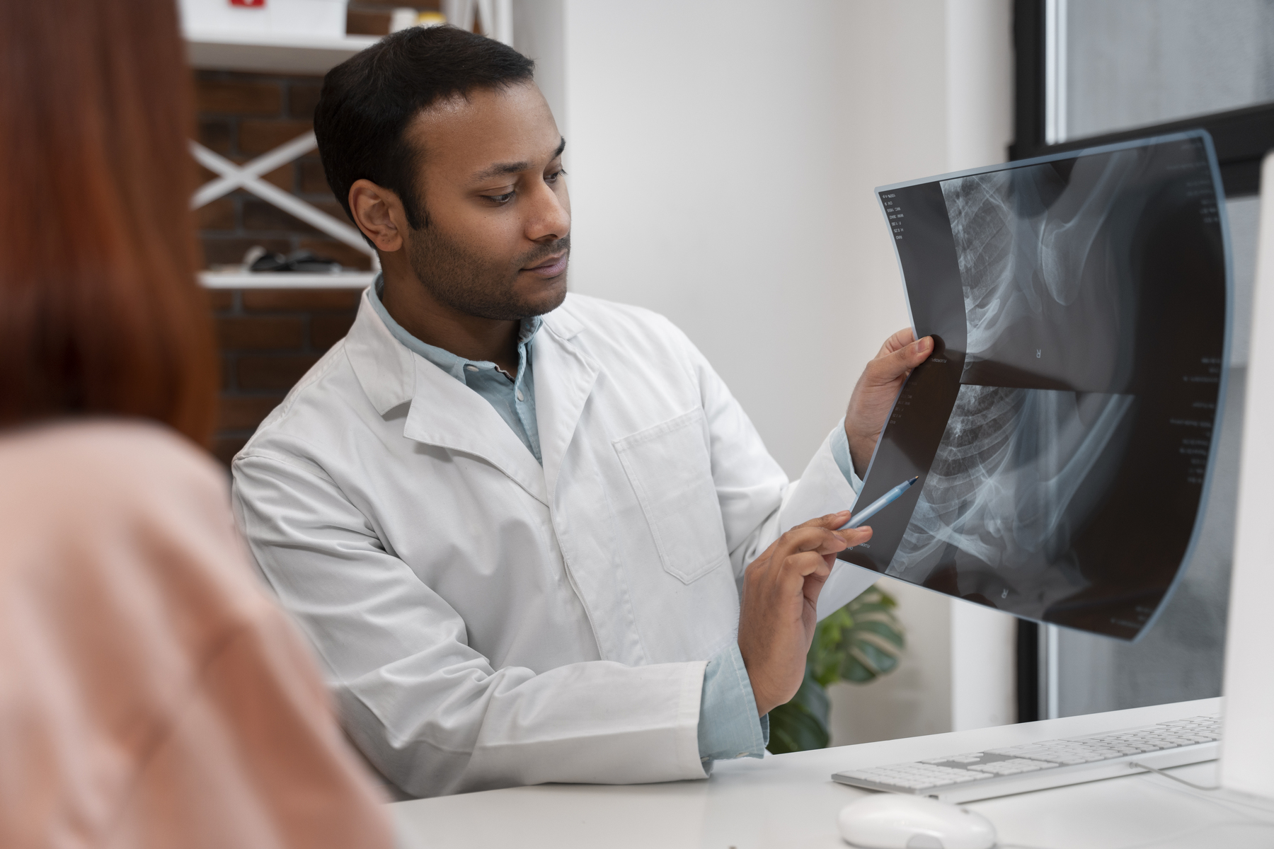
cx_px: 637
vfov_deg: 28.6
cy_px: 424
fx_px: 1663
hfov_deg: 41.9
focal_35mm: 47
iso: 400
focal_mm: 47
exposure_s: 1/160
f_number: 2.8
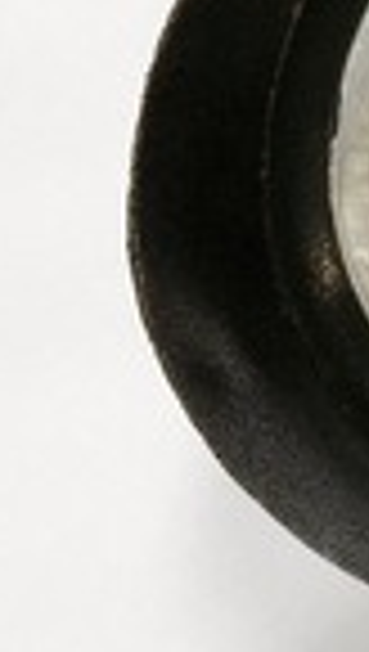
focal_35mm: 109
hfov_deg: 9.3
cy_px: 142
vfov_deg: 19.4
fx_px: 1888
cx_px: 1026
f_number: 2.2
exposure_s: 1/33
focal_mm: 4.15
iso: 40
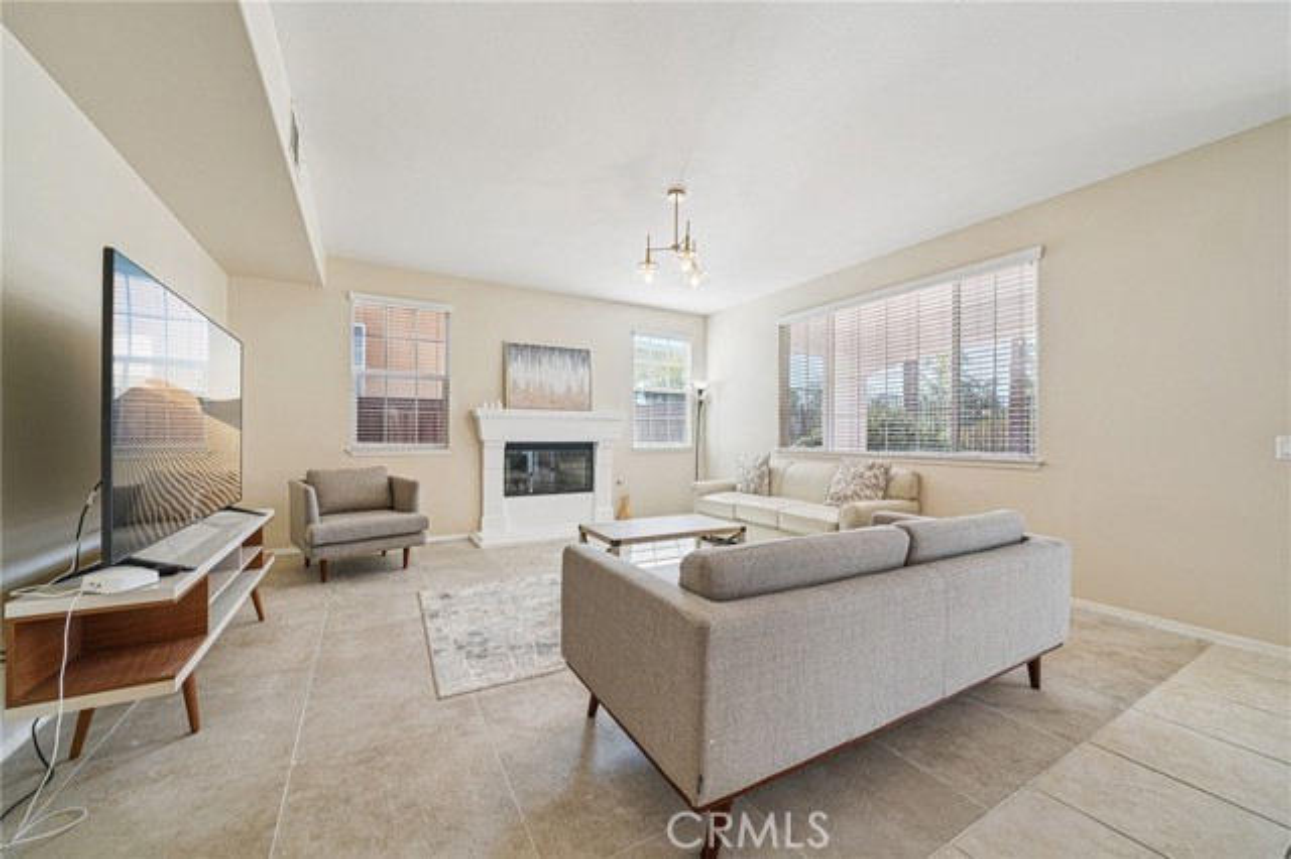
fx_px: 466
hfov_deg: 108.4
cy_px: 430
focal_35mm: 13
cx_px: 646
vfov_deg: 85.4
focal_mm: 13
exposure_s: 1/30
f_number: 8
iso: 160
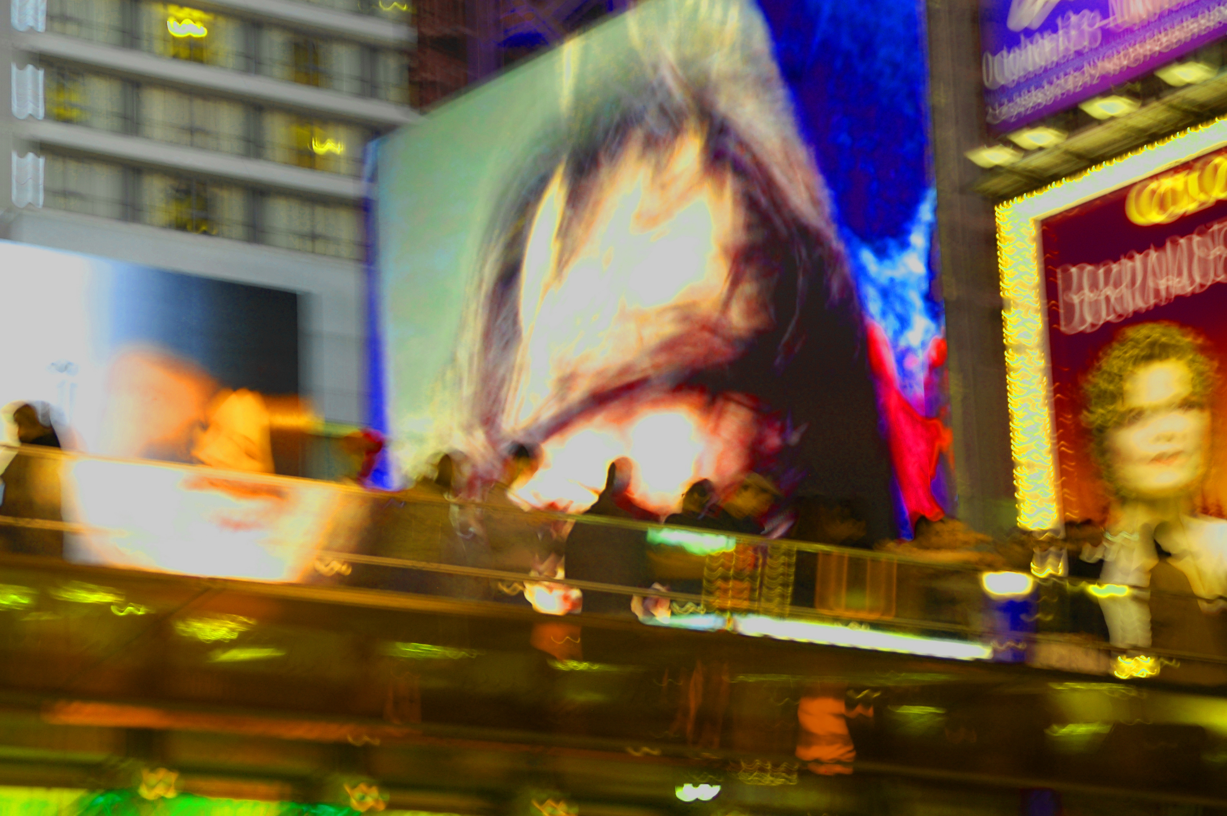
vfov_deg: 14.0
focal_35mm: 98
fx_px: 3320
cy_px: 408
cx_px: 614
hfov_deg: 20.9
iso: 200
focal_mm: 65
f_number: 5.6
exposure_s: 1/5
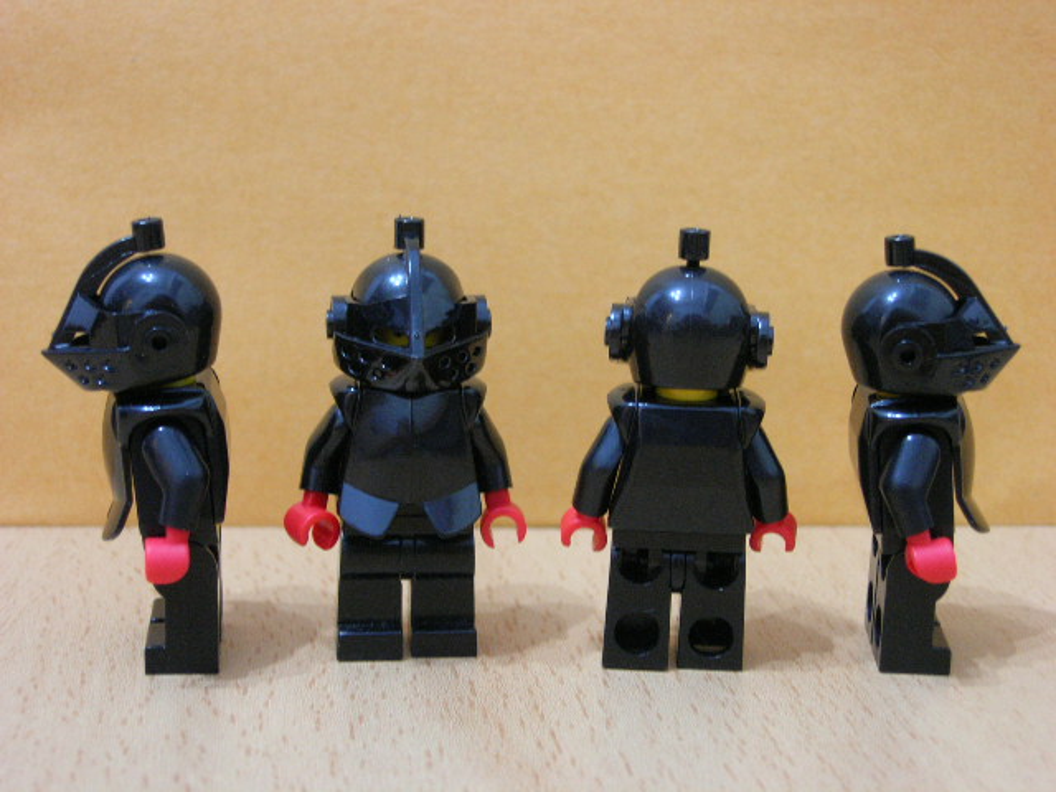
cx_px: 528
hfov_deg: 31.7
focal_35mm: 61
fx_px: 1861
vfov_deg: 24.0
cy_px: 396
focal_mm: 12.7
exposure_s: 1/3.5
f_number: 3.5
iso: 200
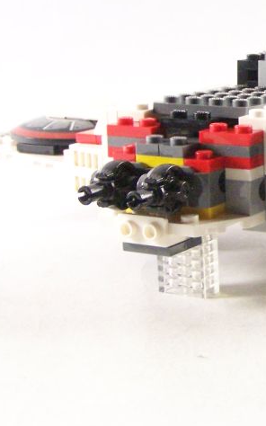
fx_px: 1277
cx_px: 319
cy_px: 120
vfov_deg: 18.8
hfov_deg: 11.7
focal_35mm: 110
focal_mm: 8
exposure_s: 1/60
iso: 400
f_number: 3.2
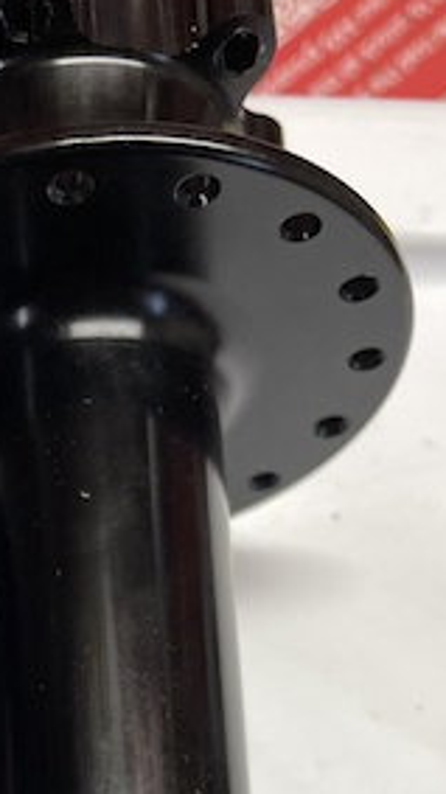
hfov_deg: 14.4
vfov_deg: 23.5
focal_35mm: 80
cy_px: 1024
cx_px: -163
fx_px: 1683
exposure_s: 1/60
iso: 80
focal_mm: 4.2
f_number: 1.6
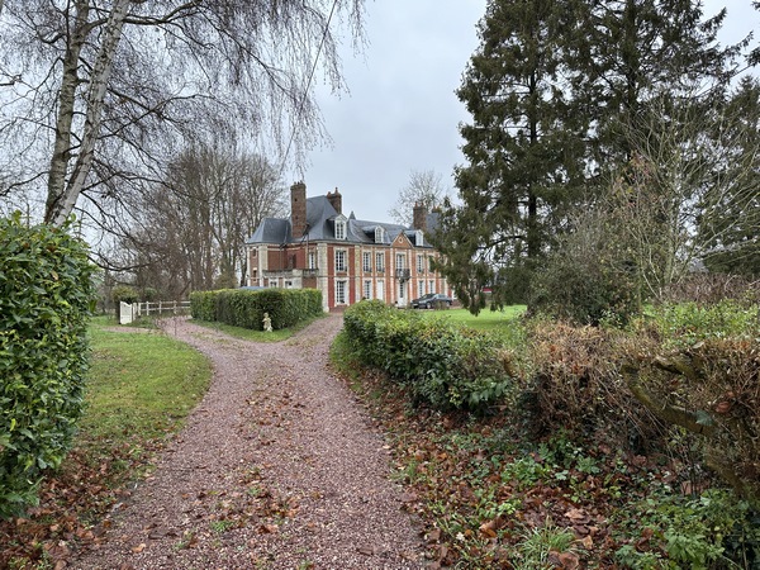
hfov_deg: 71.6
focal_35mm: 24
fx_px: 527
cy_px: 285
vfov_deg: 56.8
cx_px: 380
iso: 100
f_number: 1.78
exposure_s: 1/121
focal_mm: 6.86
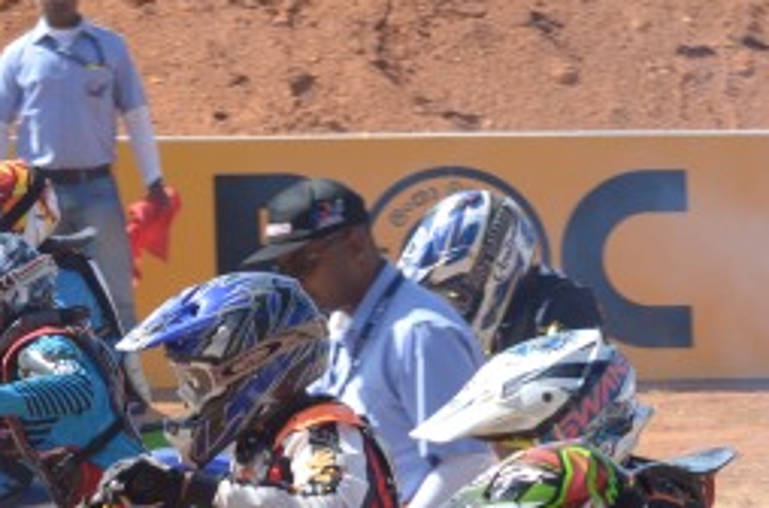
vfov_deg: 4.8
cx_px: 130
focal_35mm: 284
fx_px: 6051
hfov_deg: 7.3
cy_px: 579
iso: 200
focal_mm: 80
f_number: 8
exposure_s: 1/320
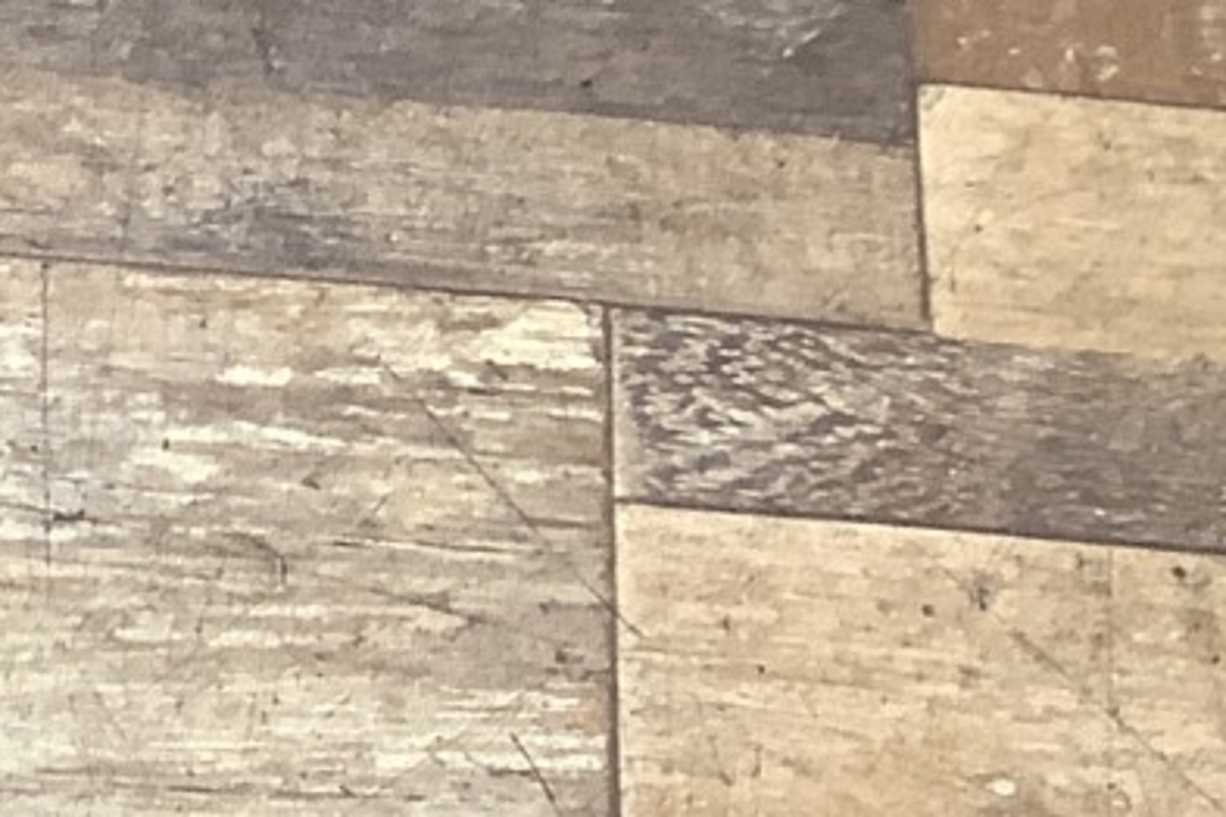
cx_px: -1145
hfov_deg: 13.3
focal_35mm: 135
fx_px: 4597
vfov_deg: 9.9
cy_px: 1155
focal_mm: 3.3
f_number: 2.4
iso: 160
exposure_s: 1/60
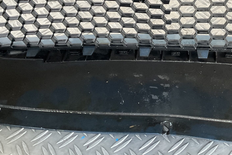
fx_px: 354
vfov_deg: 23.6
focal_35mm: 55
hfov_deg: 35.8
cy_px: 0
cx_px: 160
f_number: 1.8
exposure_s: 1/60
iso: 250
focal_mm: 3
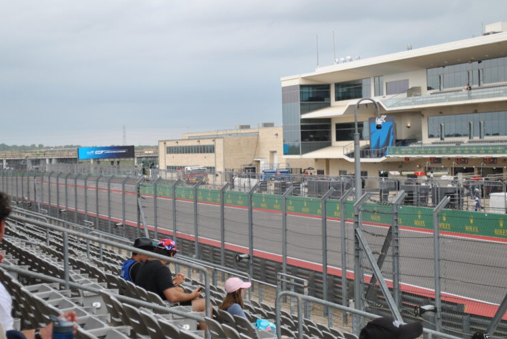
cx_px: 235
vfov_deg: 14.0
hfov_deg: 20.8
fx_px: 1381
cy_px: 160
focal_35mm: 98
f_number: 6.3
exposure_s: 1/160
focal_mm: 48
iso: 100
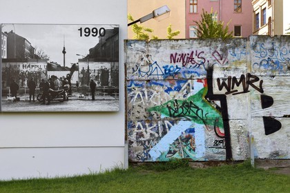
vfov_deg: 19.5
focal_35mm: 70
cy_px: 96
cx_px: 145
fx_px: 564
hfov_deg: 28.8
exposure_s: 1/160
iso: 200
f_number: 8
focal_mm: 70
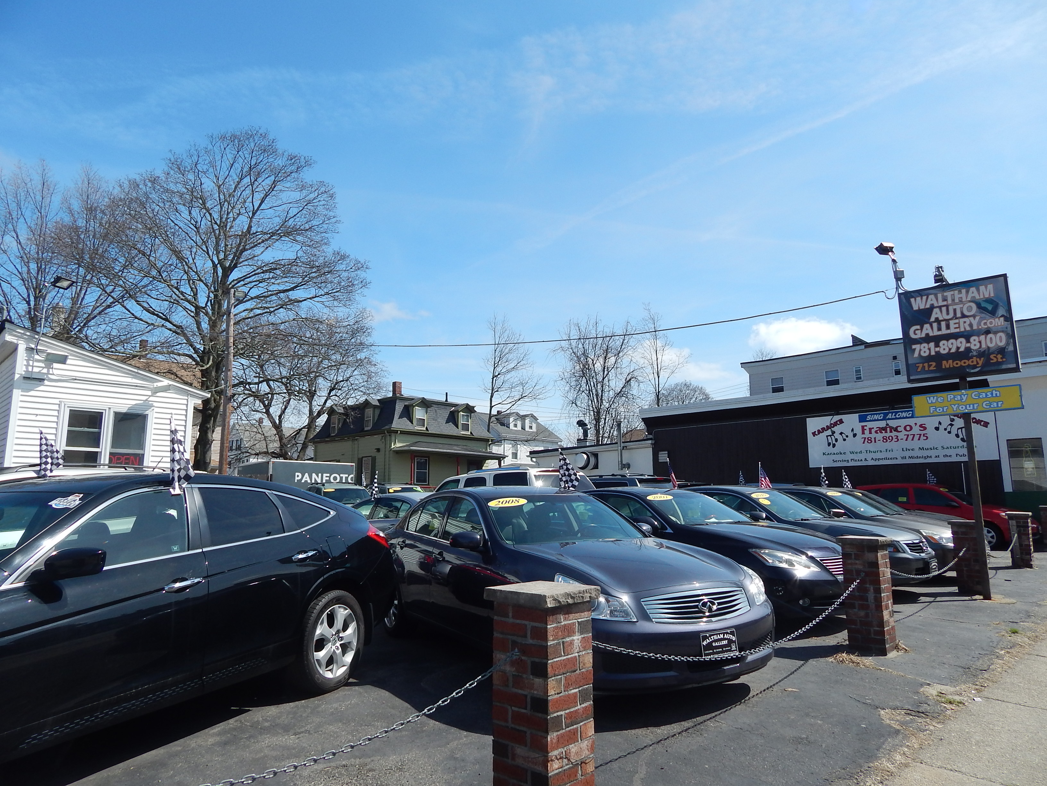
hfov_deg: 73.9
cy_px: 393
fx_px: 696
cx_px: 524
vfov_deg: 58.9
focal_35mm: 23
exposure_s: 1/400
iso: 125
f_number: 6
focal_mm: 4
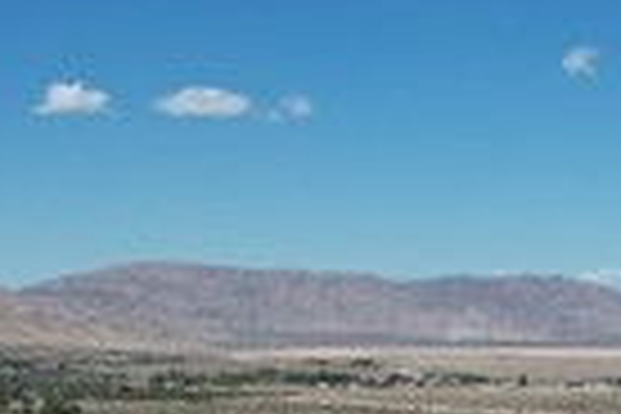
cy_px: 799
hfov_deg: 19.8
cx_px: 490
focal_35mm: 102
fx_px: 1759
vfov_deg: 12.1
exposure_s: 1/4000
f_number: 2.8
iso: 110
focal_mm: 8.38
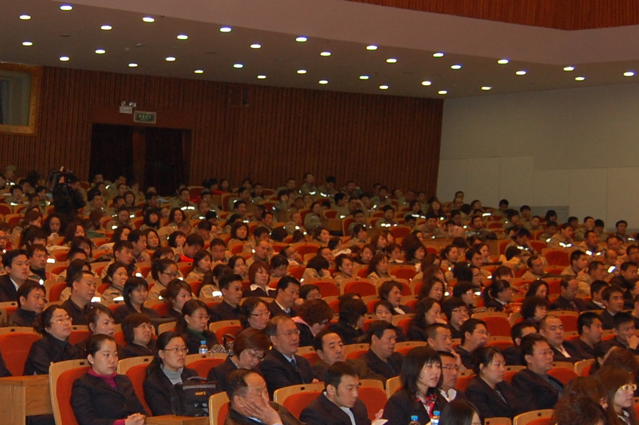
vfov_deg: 18.4
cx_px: 135
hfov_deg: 26.9
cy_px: 230
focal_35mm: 74
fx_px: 1312
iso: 500
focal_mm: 18
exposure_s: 1/60
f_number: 3.5
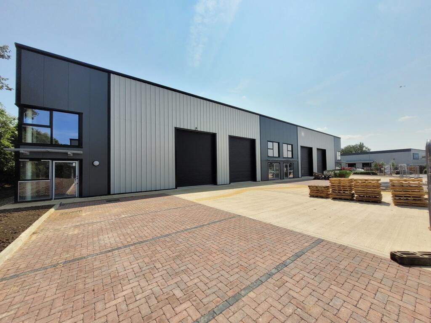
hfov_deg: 106.2
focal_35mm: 13
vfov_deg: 89.9
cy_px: 162
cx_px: 216
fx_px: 162
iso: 40
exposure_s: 1/1563
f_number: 2.2
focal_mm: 1.74
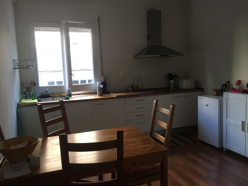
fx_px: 208
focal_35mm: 29
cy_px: 93
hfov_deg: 61.7
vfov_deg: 48.2
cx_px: 124
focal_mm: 4.15
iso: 32
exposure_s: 1/17
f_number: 2.2
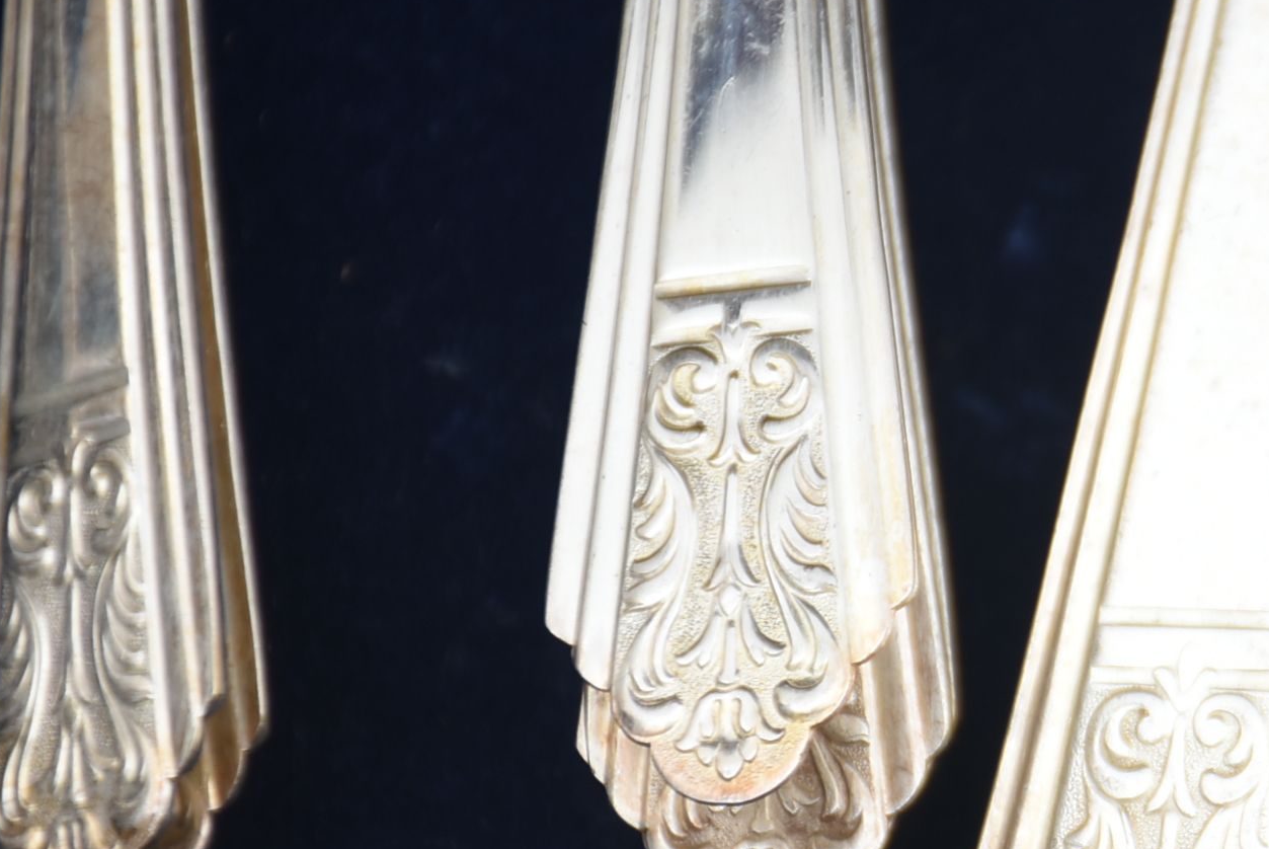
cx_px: 1501
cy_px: 562
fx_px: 15418
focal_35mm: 437
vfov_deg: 3.2
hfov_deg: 4.7
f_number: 6.3
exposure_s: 1/60
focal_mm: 122
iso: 200
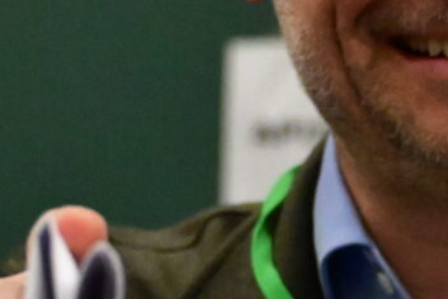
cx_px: 519
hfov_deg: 8.5
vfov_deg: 5.7
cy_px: -32
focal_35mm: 239
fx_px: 2977
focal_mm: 33
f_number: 3.2
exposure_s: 1/250
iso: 8000
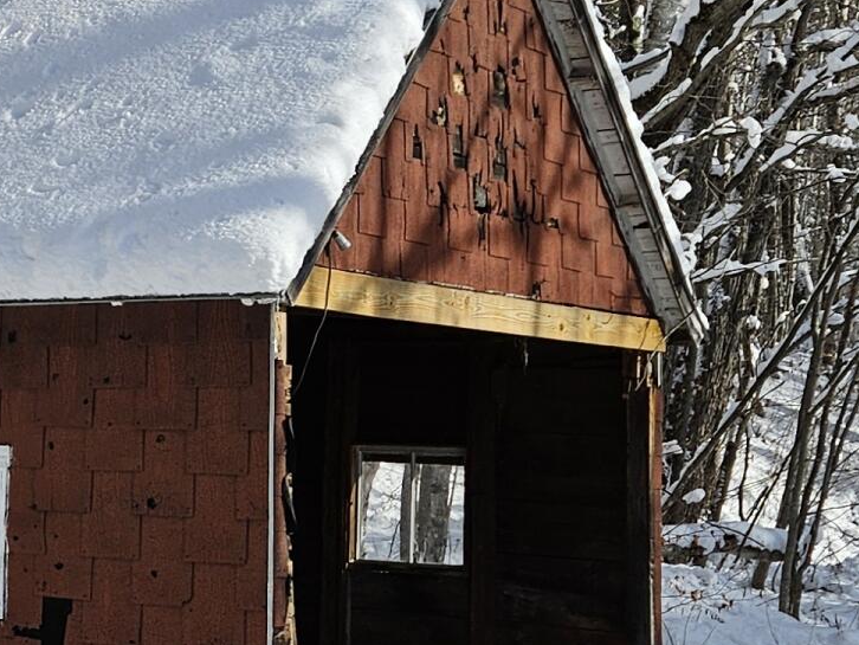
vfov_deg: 15.6
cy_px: 267
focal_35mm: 95
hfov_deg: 20.0
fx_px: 2358
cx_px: -2
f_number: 1.8
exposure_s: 1/3168
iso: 25
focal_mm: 5.4
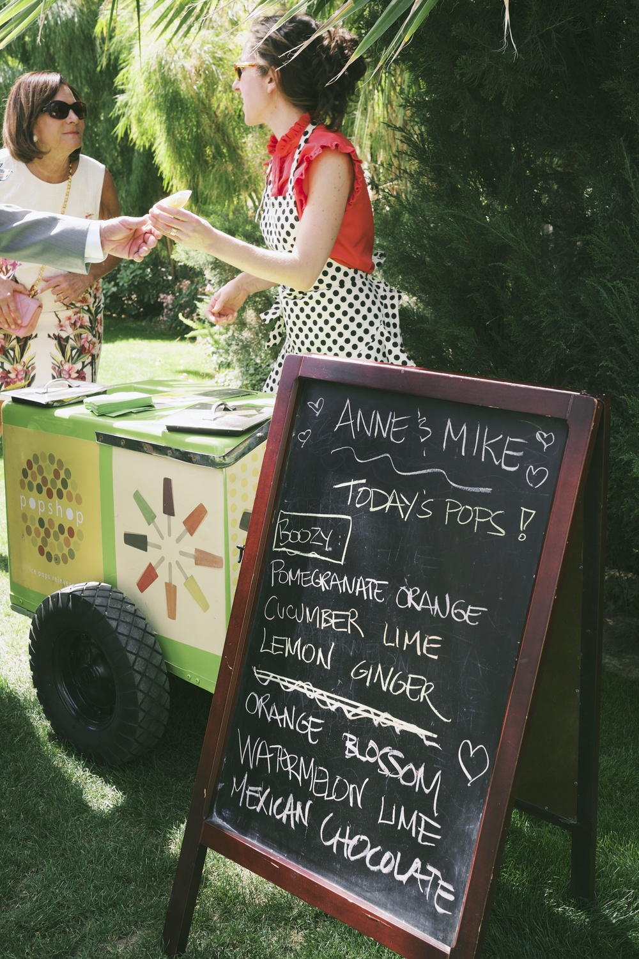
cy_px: 480
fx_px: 932
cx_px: 320
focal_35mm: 35
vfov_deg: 54.4
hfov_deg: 37.9
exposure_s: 1/125
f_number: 5.6
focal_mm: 23
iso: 640
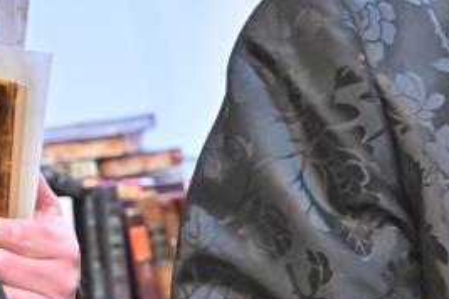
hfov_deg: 12.0
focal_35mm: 161
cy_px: 223
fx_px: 2008
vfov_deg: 8.5
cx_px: 730
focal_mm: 42
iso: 2000
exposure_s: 1/125
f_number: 4
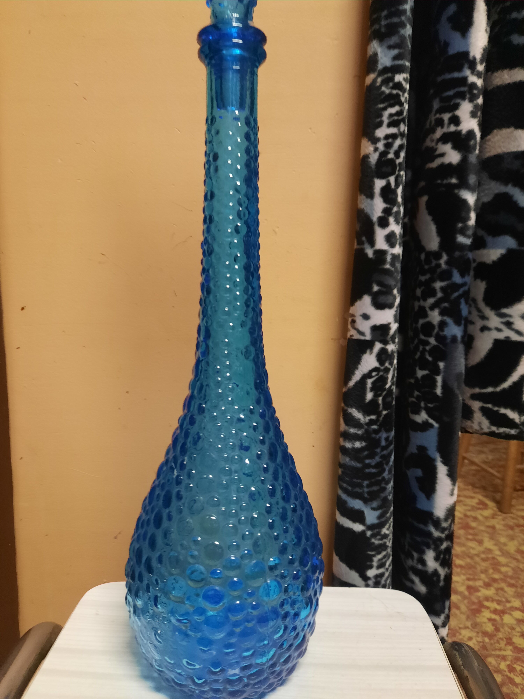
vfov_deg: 69.4
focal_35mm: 25
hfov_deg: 54.9
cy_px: 350
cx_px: 262
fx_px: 505
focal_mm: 4.6
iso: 400
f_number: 2
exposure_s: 1/25
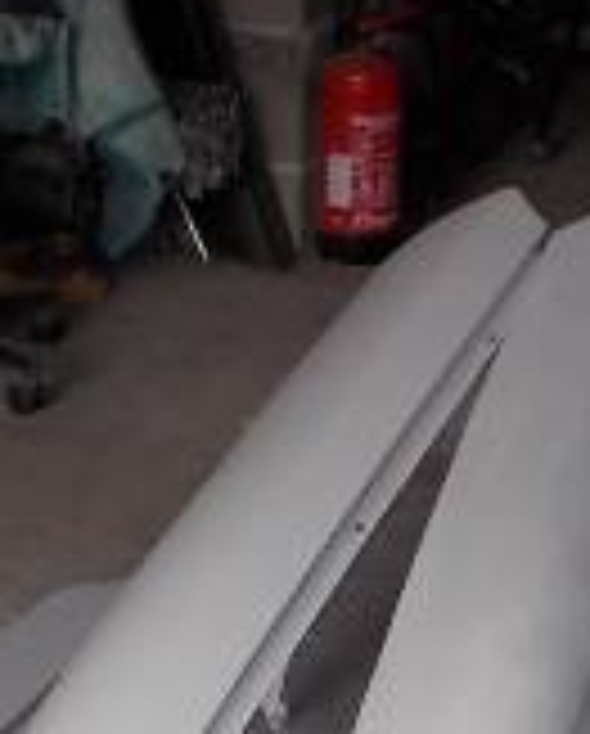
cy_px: 878
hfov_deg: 13.9
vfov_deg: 16.6
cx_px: 252
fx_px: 2416
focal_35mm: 111
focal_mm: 4.1
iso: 80
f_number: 3.3
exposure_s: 1/60
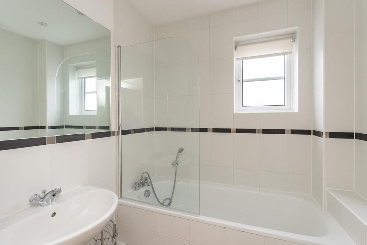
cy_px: 122
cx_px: 184
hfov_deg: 96.7
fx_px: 163
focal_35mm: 16
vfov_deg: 73.8
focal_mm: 16
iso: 1250
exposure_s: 1/25
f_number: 7.1
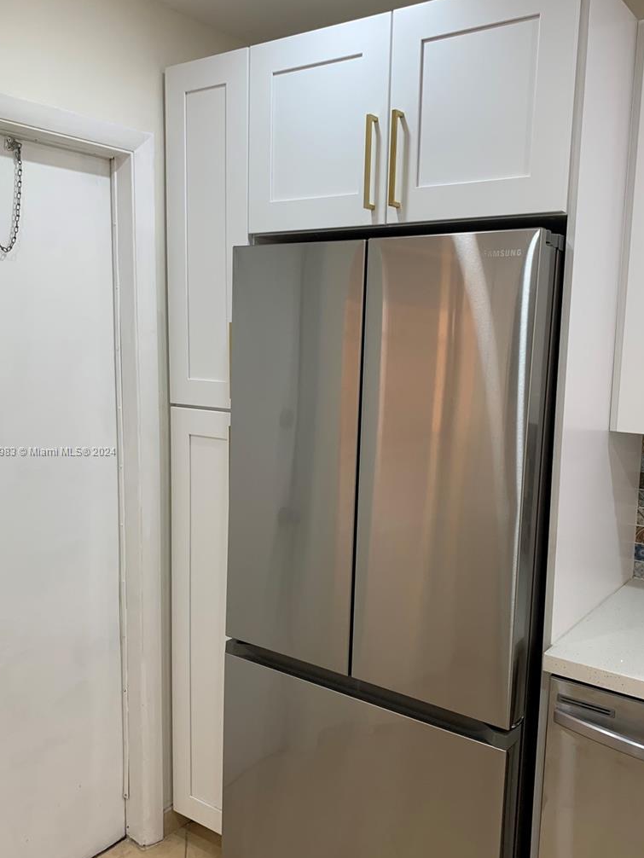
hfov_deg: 45.4
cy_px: 452
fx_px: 769
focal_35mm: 31
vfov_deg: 58.3
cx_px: 343
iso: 80
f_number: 1.8
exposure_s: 1/120
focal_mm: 4.25
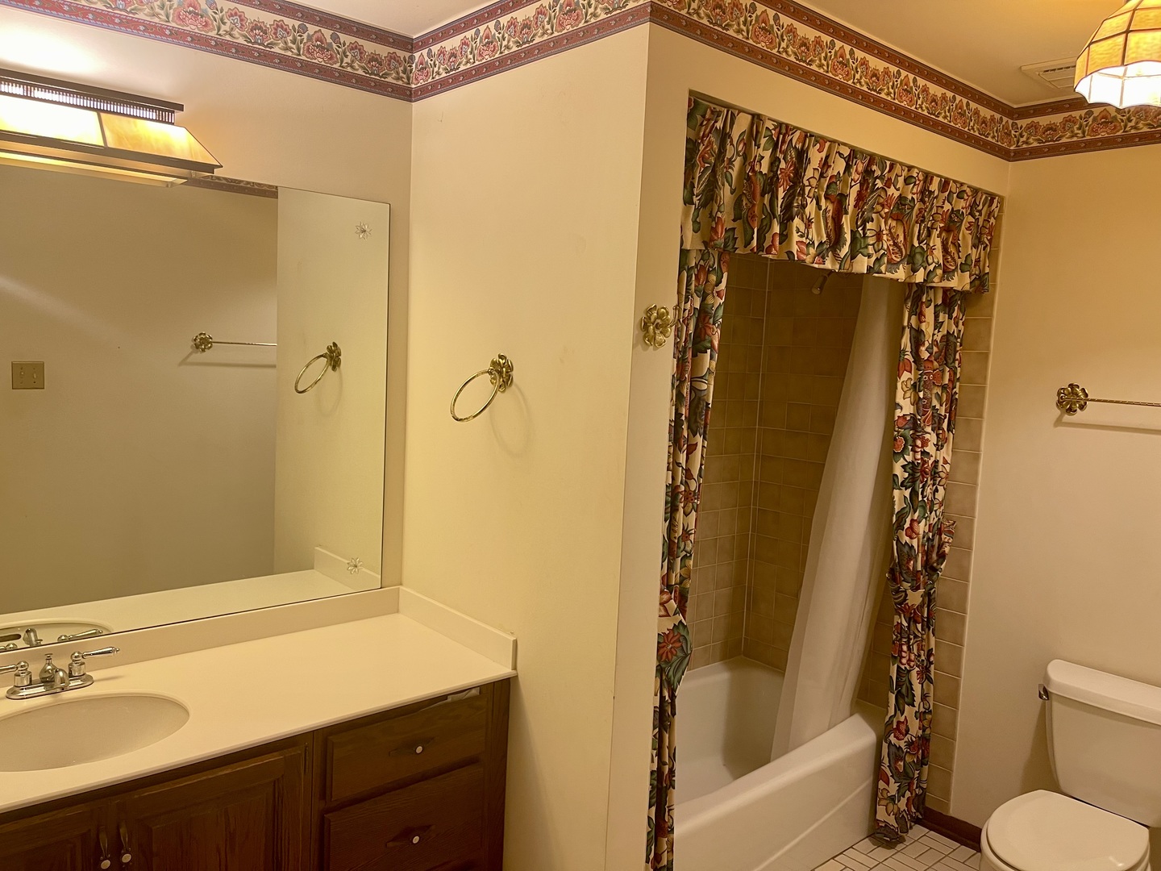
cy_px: 436
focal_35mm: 25
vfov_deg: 54.9
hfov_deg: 69.4
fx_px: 838
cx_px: 580
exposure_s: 1/60
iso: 80
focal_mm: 5.1
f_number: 1.6
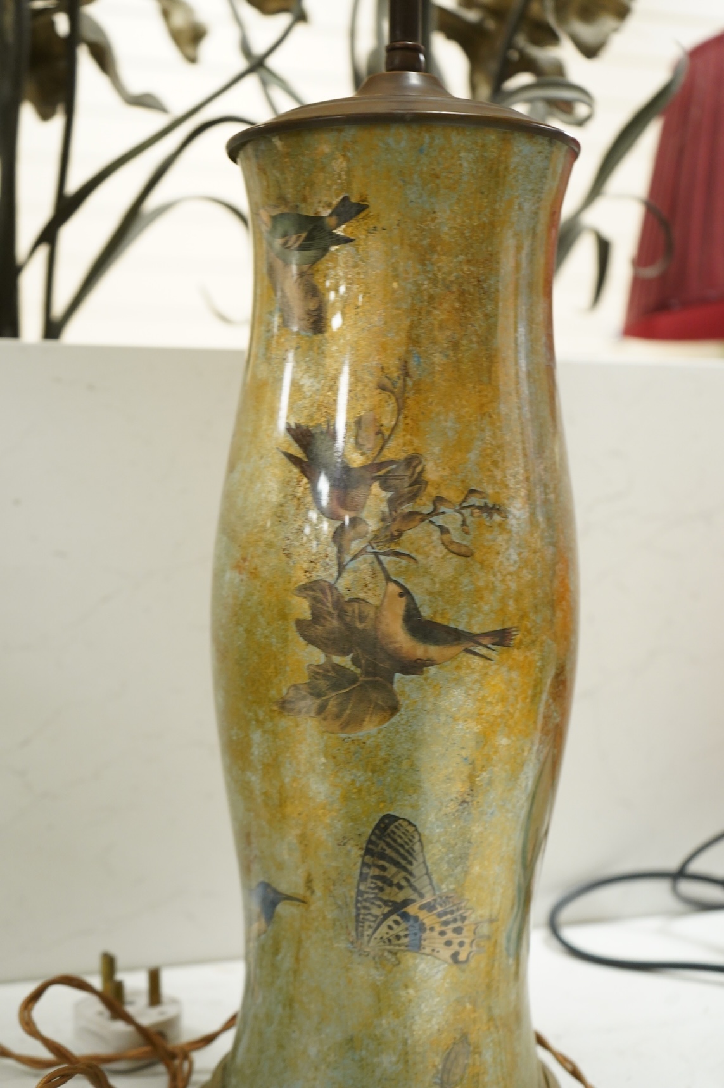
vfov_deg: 44.5
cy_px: 544
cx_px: 362
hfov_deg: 30.5
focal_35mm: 44
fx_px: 1330
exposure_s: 1/100
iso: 2500
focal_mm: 44
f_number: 4.5
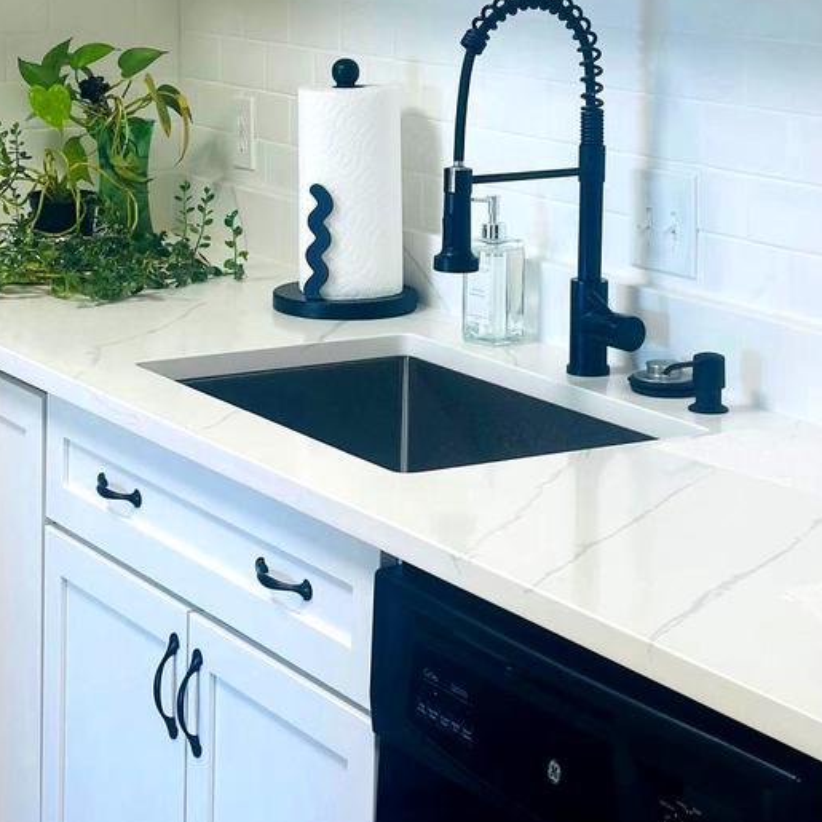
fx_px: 2391
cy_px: 48
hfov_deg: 19.5
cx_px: 359
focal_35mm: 89
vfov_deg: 19.1
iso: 64
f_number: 1.78
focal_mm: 6.86
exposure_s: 1/174
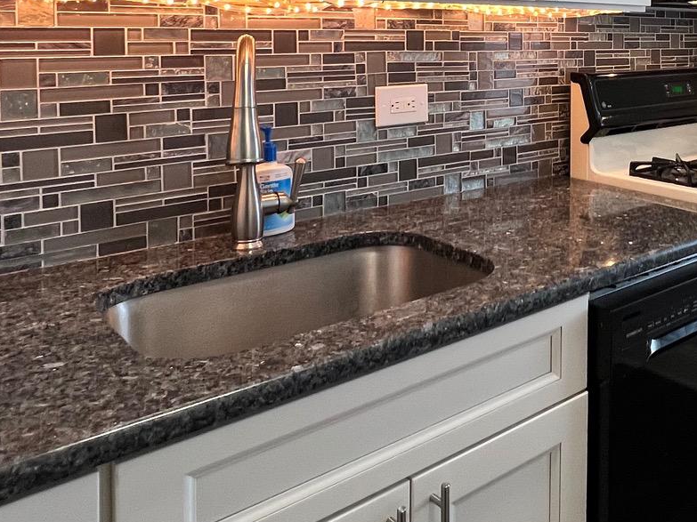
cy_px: 52
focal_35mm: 34
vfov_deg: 38.8
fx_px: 684
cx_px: 609
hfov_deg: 49.0
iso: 200
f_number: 1.8
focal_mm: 1.57
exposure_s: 1/120
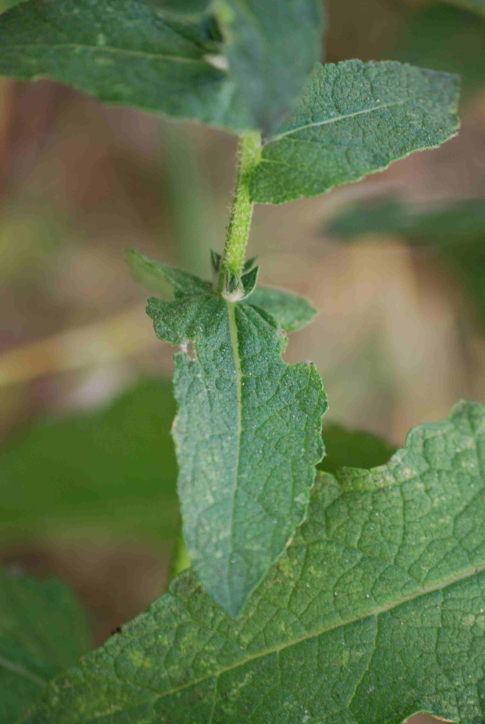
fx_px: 6649
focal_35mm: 330
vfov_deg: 6.2
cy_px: 362
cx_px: 242
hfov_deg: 4.2
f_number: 5.3
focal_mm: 220
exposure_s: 1/125
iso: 250
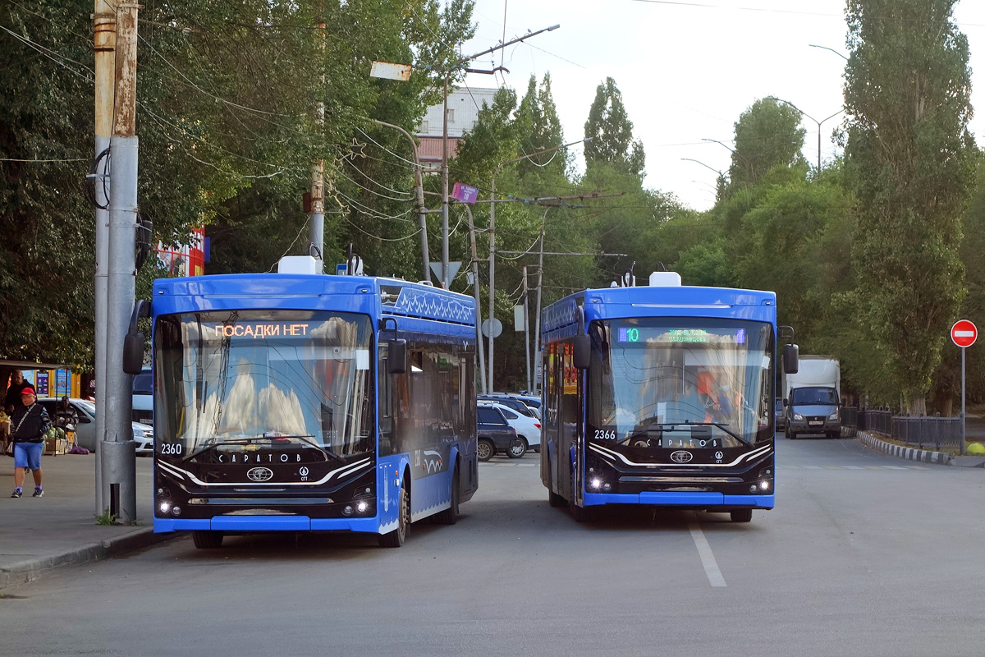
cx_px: 492
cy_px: 328
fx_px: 2736
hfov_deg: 20.4
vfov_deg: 13.7
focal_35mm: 100
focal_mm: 37.1
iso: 125
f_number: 5.6
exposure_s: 1/160
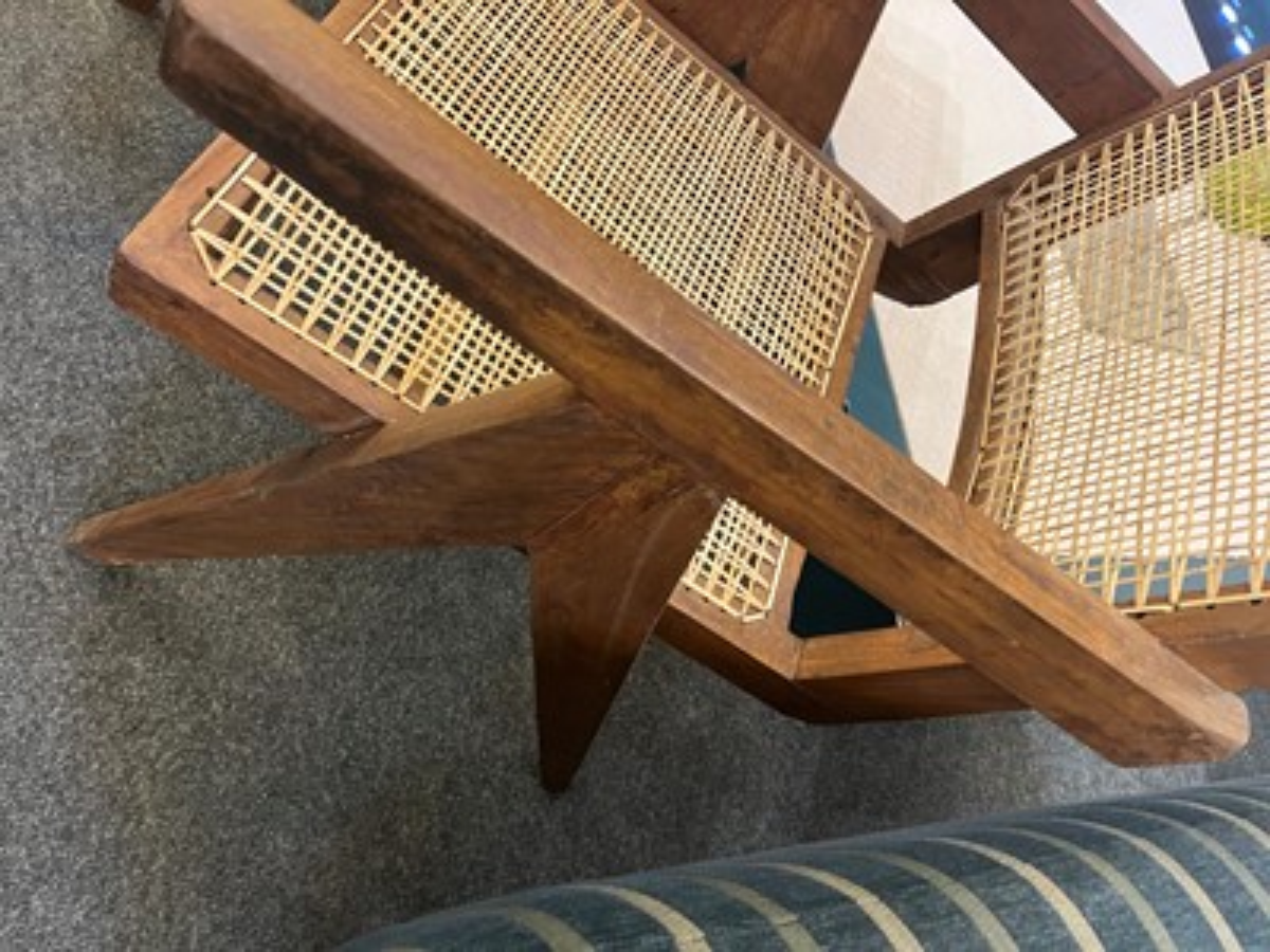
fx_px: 954
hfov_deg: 67.3
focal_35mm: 26
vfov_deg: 53.1
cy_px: 476
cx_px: 635
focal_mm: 5.1
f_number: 1.6
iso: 320
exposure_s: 1/50
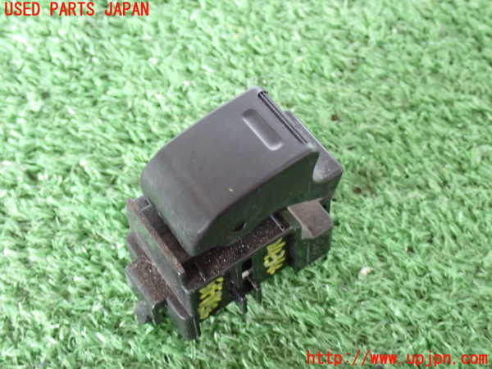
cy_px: 184
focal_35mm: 62
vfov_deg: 23.7
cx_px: 246
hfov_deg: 31.2
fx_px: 881
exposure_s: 1/15
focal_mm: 11.09
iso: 1000
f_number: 3.6
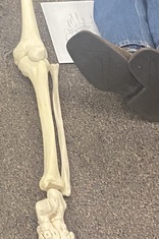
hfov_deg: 10.7
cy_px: -179
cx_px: -147
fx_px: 784
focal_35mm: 118
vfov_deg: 15.2
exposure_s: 1/60
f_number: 1.8
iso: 125
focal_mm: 4.25
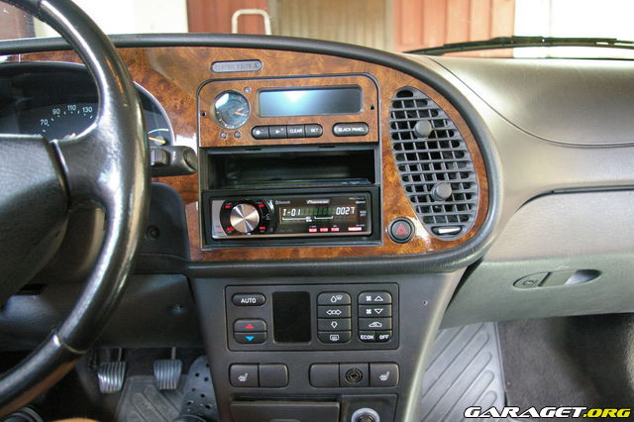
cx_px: 317
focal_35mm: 27
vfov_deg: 47.9
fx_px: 475
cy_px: 211
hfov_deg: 67.4
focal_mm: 18
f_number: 3.5
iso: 1600
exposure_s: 1/30
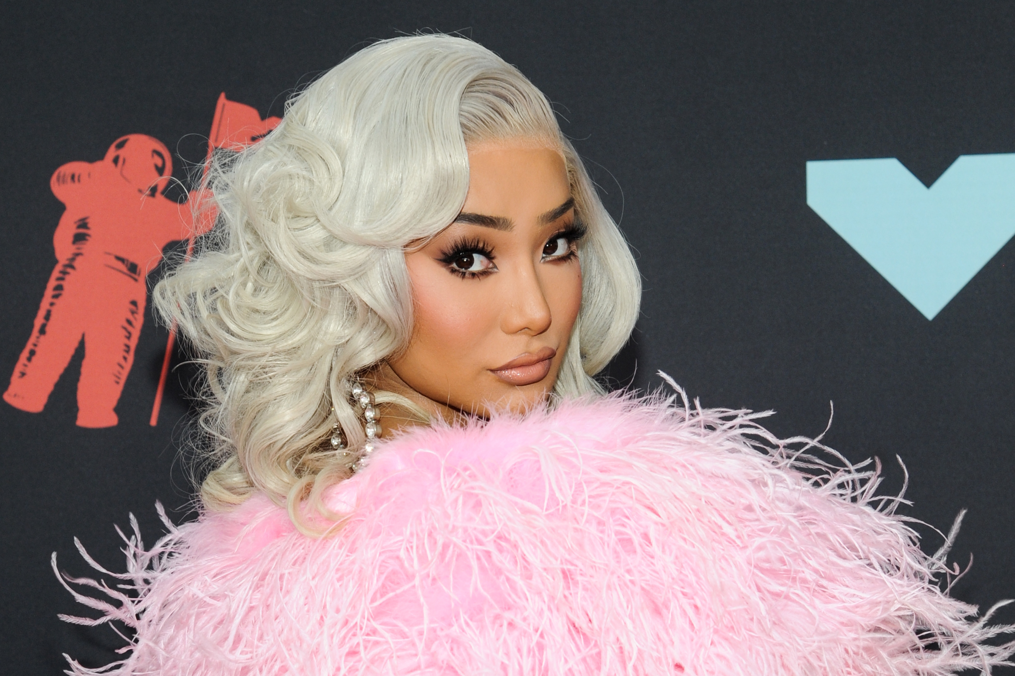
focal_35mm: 70
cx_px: 508
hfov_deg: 28.9
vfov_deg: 19.4
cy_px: 338
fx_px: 1973
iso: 800
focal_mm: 70
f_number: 6.3
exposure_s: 1/160
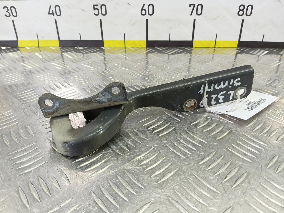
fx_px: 189
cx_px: 142
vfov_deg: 58.9
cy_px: 106
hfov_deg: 73.9
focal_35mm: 23
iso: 164
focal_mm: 4.11
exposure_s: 1/50
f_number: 1.6
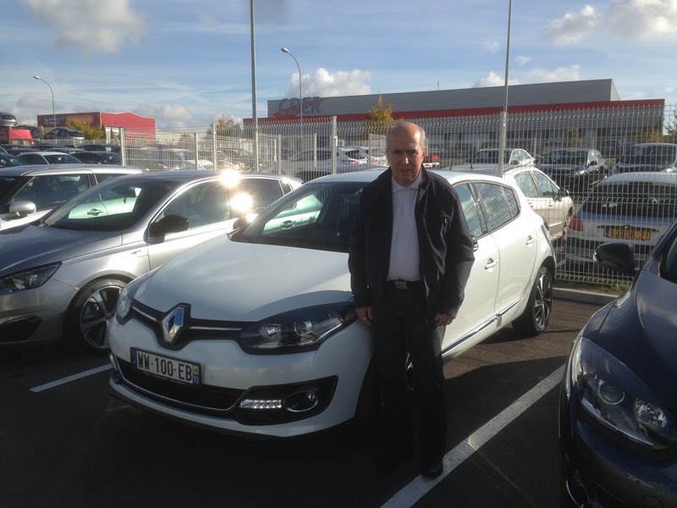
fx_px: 645
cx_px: 338
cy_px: 254
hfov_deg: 55.4
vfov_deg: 42.9
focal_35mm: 33
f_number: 2.4
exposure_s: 1/1595
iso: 50
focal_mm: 4.12
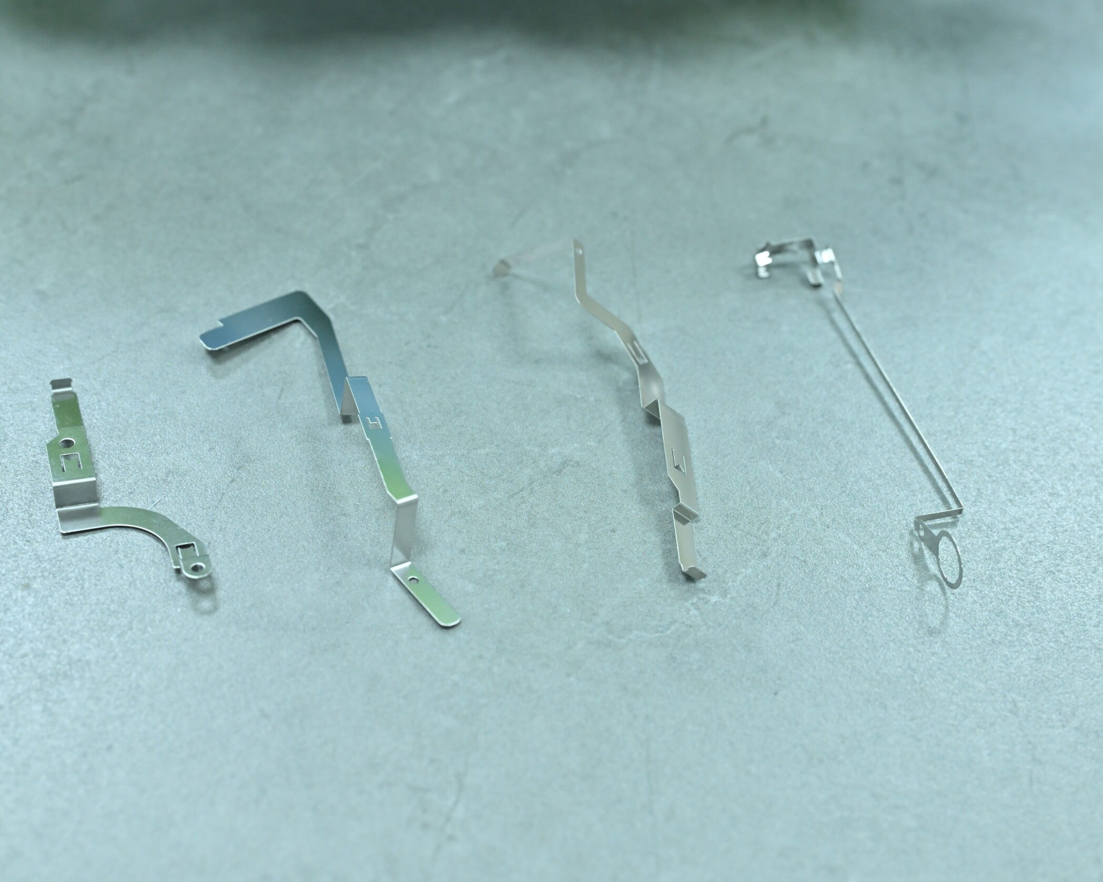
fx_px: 1796
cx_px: 497
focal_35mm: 55
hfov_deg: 34.1
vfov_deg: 27.6
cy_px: 442
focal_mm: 48
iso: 800
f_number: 5.6
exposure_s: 1/100
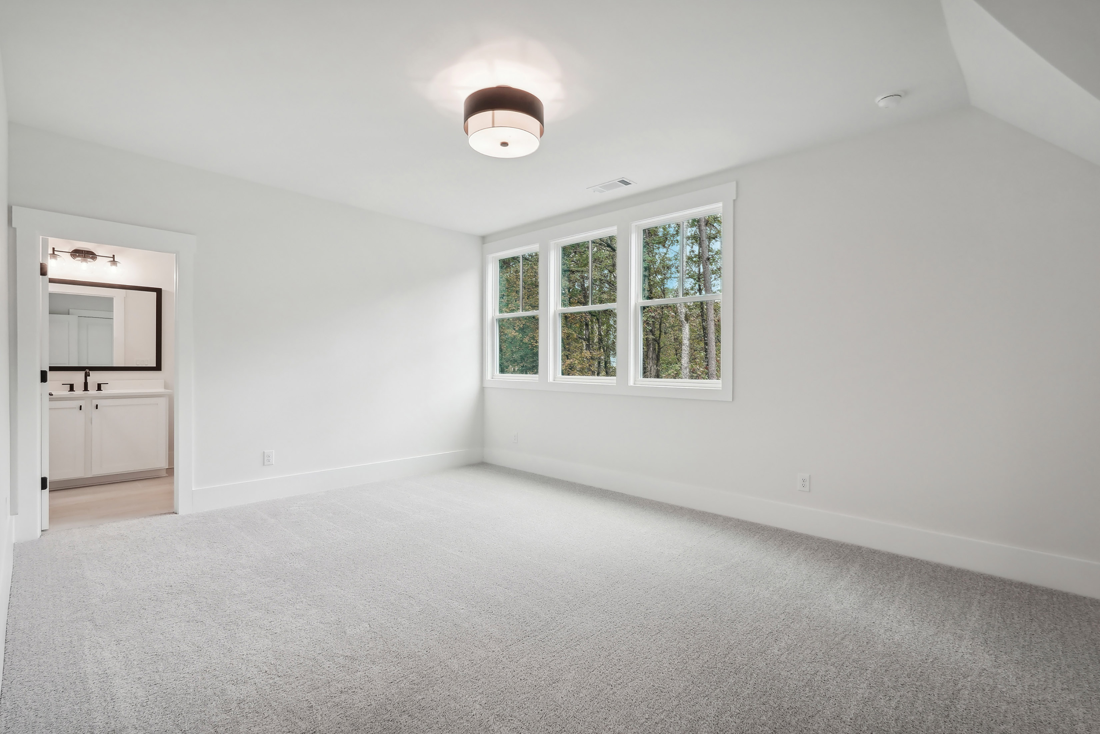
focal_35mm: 16
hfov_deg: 96.7
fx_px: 489
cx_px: 550
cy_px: 367
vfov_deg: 73.7
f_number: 8
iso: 400
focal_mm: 16
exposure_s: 1/20
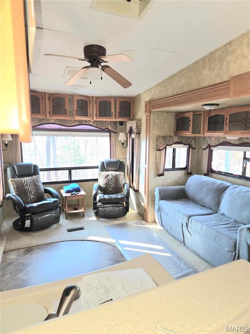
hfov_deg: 58.9
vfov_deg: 73.9
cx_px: 125
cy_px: 167
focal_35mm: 23
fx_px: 221
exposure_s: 1/40
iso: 100
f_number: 1.8
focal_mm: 5.4
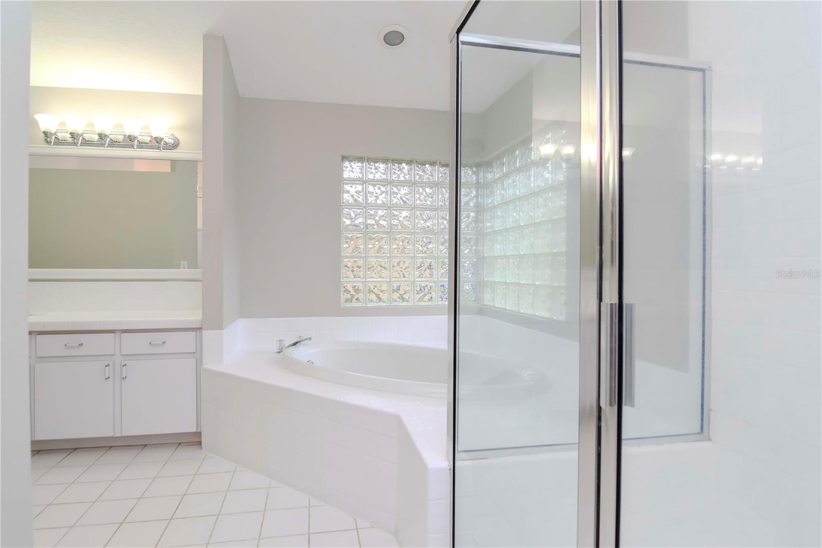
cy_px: 274
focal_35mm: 17
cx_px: 411
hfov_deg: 92.5
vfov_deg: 69.6
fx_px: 394
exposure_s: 1/200
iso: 800
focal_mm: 11.5
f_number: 5.6
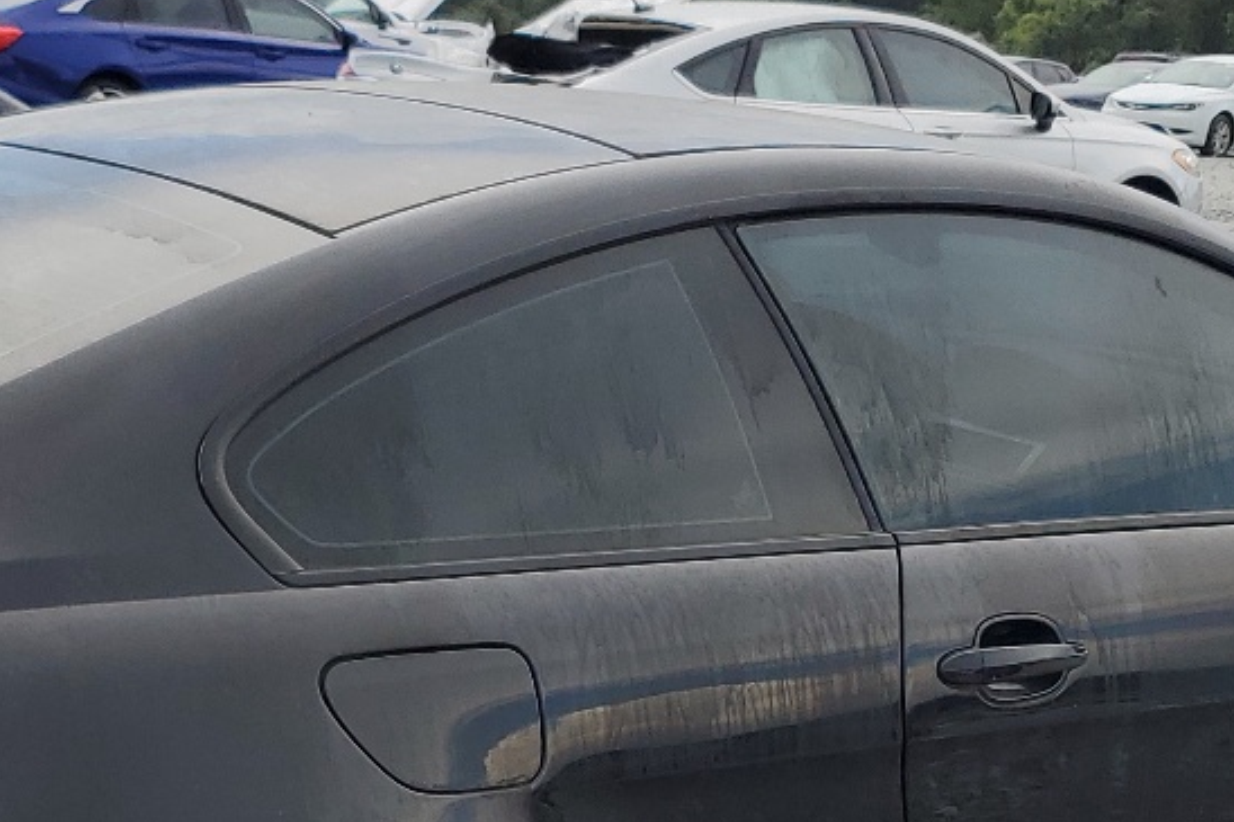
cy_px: 779
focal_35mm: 79
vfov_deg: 17.0
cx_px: 430
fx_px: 2707
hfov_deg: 25.6
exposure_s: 1/1667
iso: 50
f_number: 1.5
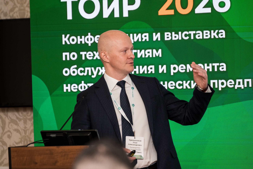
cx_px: 126
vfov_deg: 5.5
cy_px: 84
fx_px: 1757
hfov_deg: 8.2
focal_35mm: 250
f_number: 5.6
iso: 1600
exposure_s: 1/160
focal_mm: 250
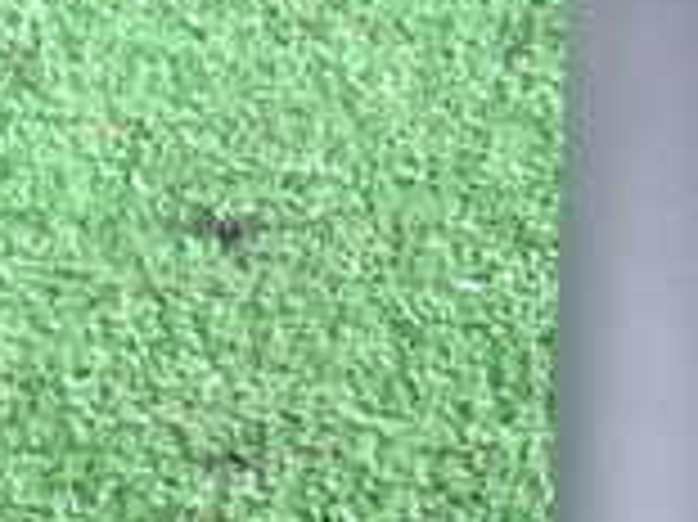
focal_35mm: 124
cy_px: 153
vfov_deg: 11.9
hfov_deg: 15.0
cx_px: 973
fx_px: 2498
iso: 400
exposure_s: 1/30
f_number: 2.4
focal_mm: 5.79
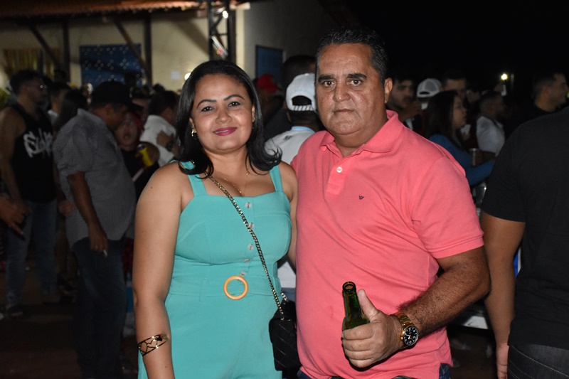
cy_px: 190
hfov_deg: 41.1
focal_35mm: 48
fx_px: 758
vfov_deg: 28.1
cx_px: 284
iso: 3200
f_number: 4
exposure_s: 1/100
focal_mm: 32
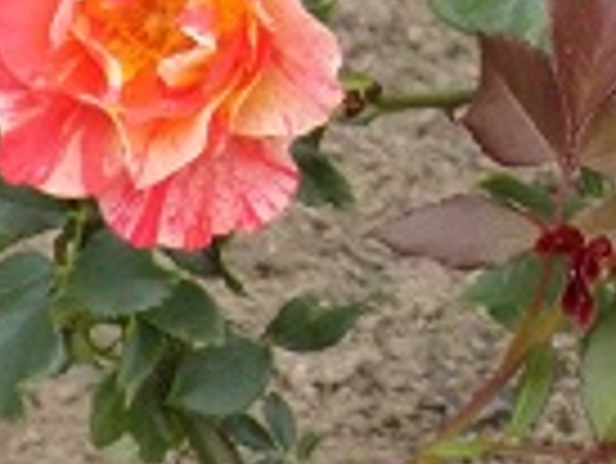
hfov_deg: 3.7
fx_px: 9618
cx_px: 805
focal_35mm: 540
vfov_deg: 2.7
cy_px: -329
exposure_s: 1/25
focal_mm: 27.3
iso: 400
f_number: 5.2
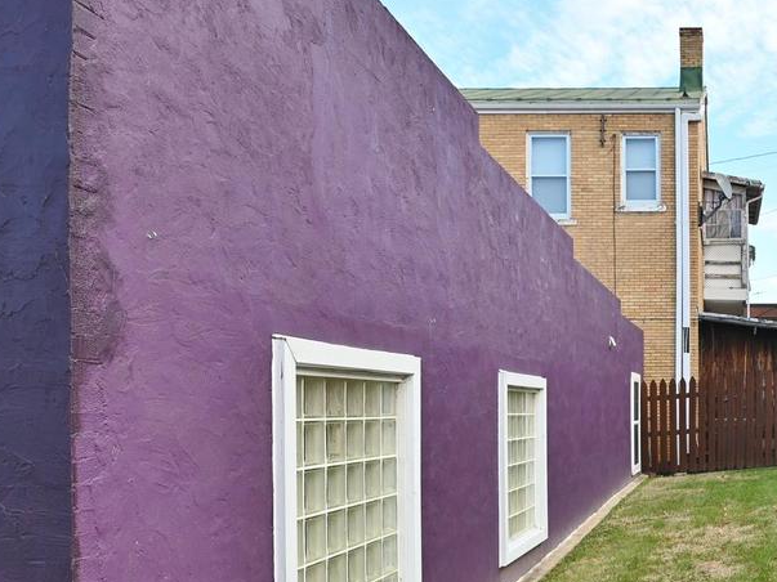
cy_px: 402
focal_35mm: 39
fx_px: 875
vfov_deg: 36.3
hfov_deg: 43.0
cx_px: 725
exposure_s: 1/250
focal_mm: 17
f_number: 5.6
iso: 180
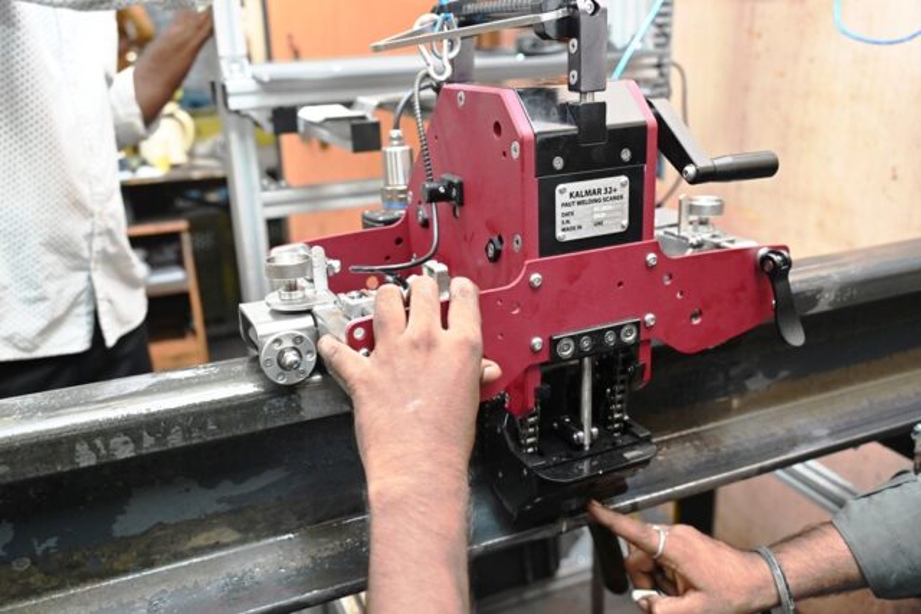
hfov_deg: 56.5
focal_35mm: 34
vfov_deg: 39.4
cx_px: 460
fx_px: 857
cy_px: 307
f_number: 4.8
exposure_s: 1/60
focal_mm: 33.5
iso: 2200
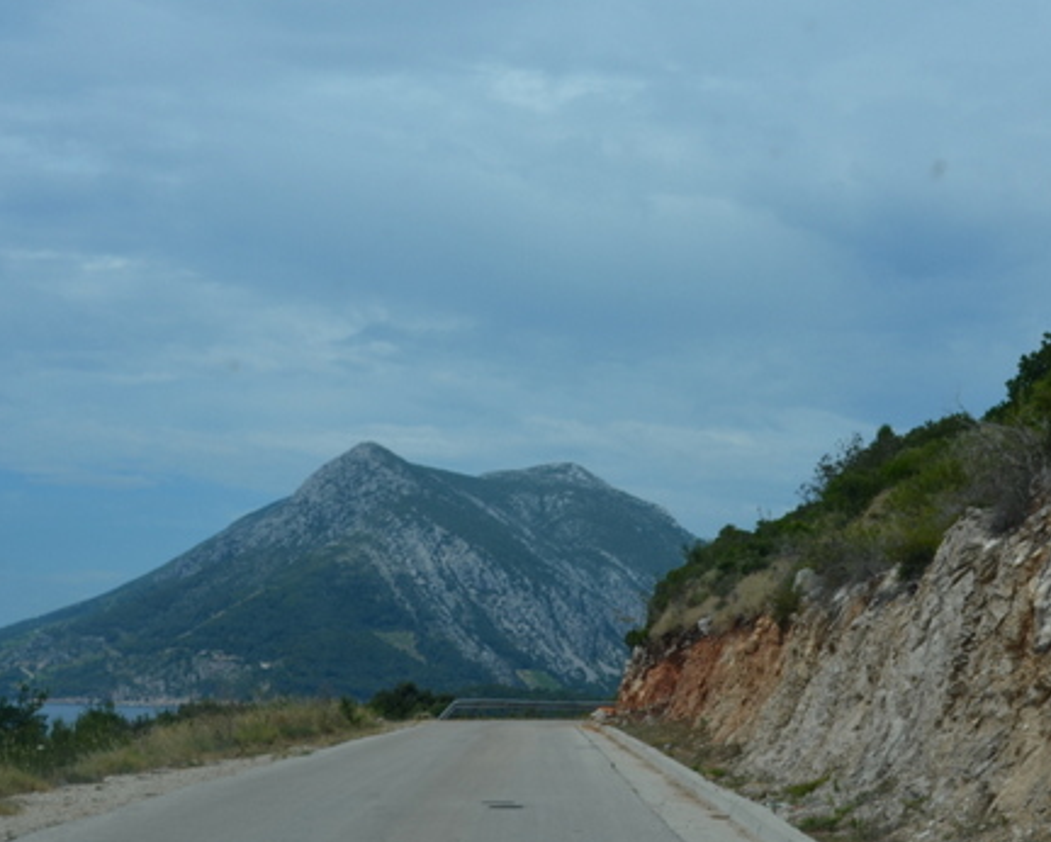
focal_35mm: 73
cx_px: 613
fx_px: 2272
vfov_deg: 21.0
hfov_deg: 26.0
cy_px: 321
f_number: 8
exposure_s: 1/250
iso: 100
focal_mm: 28
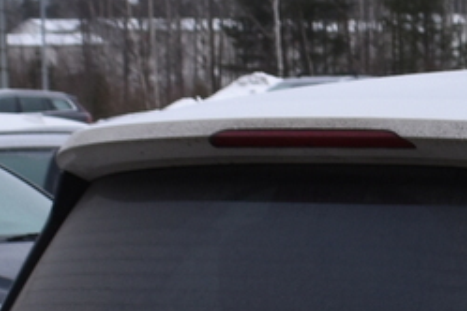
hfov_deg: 11.4
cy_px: 408
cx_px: 587
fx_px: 2283
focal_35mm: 176
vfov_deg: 7.7
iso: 200
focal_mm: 18
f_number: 6.7
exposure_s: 1/250
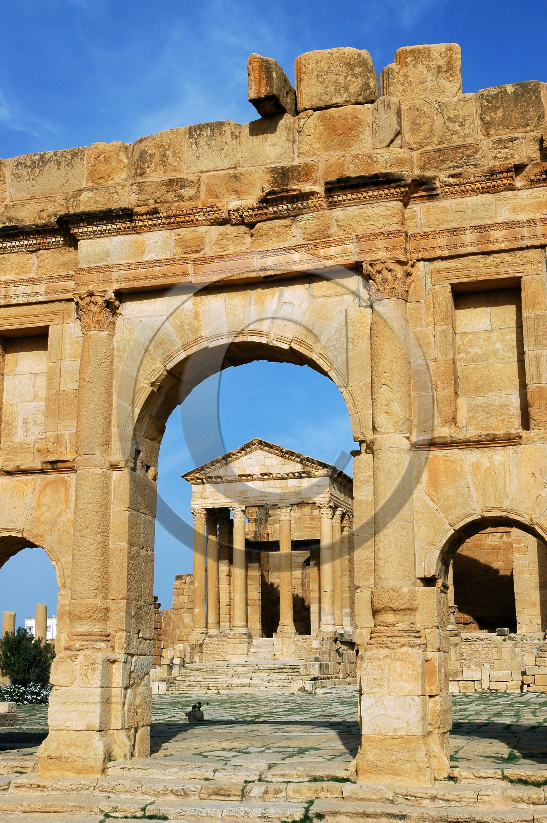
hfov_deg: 28.0
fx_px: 1096
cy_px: 412
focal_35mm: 48
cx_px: 274
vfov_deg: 41.1
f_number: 10
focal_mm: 32
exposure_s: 1/400
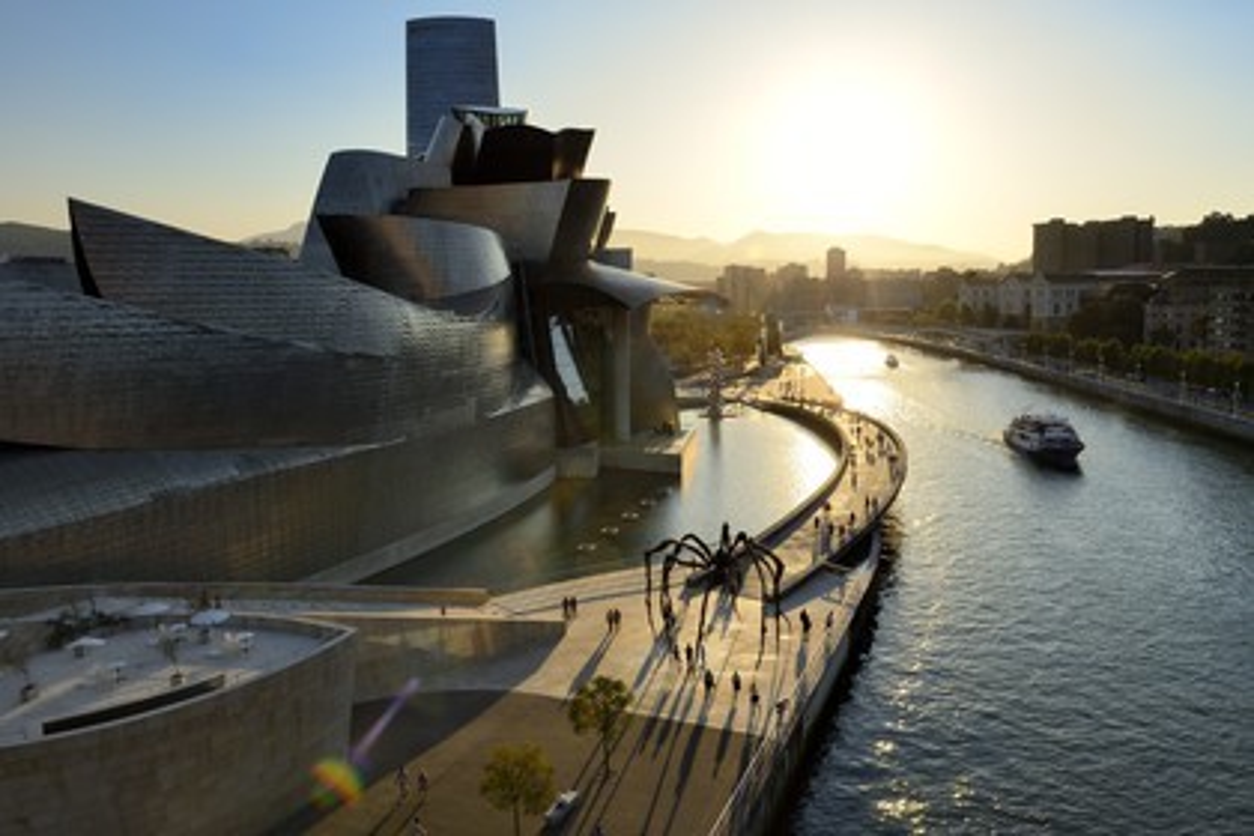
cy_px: 418
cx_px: 627
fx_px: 836
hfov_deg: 73.7
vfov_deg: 53.1
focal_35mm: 24
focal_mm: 24
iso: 200
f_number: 14
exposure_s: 1/200
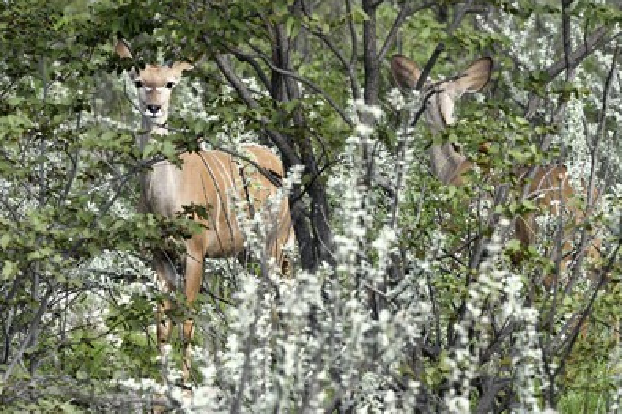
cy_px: 206
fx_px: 5146
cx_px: 301
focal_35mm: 298
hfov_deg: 6.9
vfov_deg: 4.6
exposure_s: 1/500
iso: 400
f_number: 9
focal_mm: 280
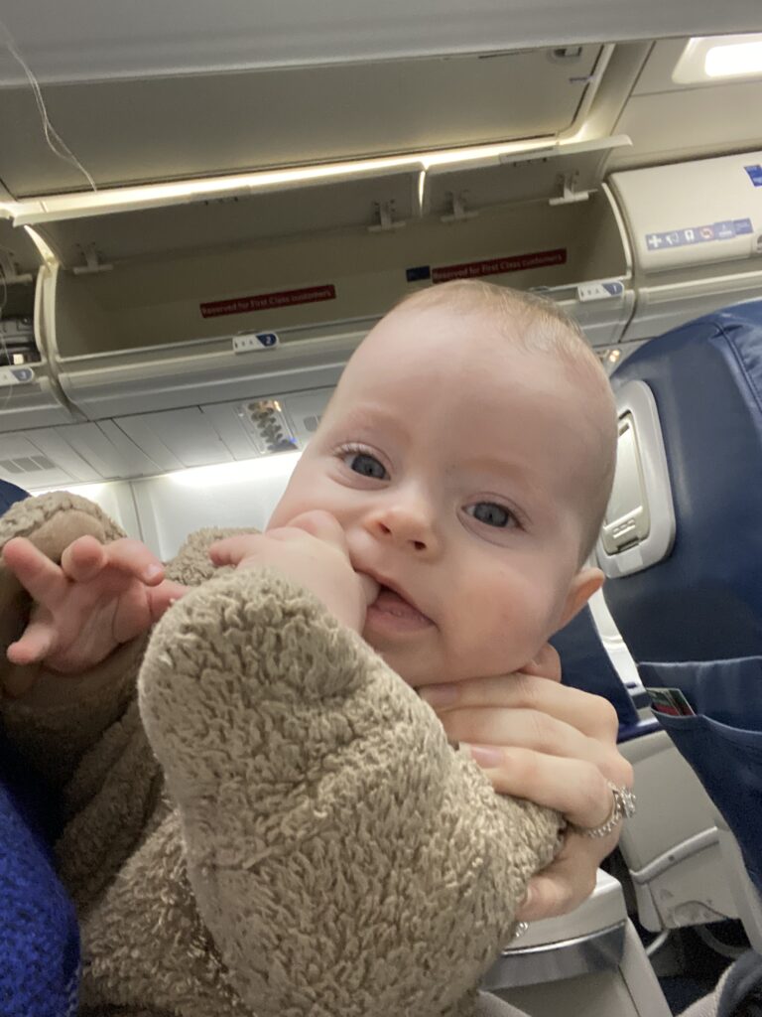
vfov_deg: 60.0
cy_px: 508
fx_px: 881
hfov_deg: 46.8
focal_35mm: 30
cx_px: 381
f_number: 2.2
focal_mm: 2.71
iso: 320
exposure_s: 1/59
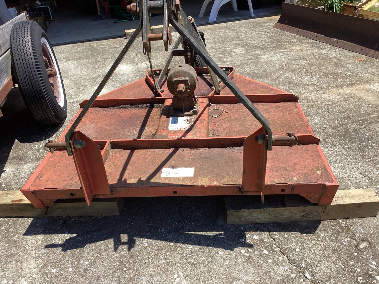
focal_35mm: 31
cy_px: 142
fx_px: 339
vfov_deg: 45.4
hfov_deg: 58.3
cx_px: 190
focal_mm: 3.3
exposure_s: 1/776
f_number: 2.4
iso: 25
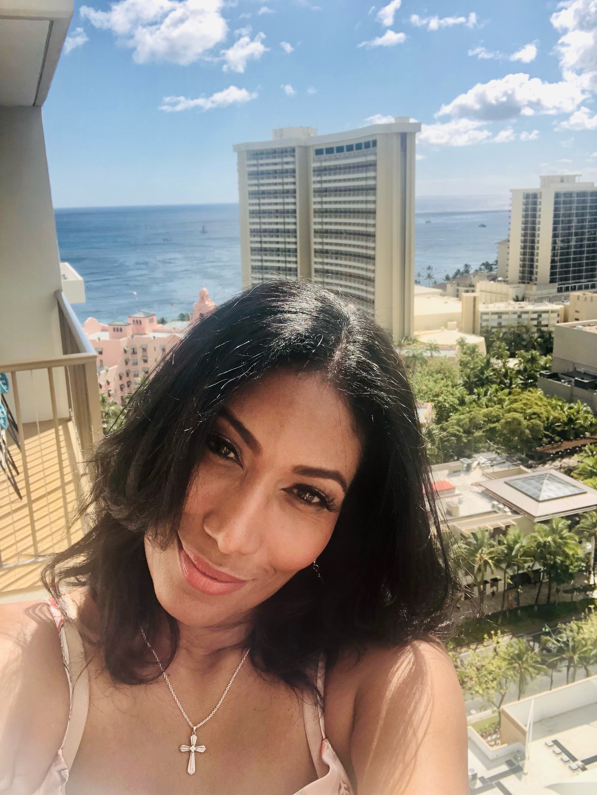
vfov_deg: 56.8
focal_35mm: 32
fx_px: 735
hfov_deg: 44.2
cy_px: 398
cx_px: 298
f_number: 2.2
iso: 20
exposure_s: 1/316
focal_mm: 2.87
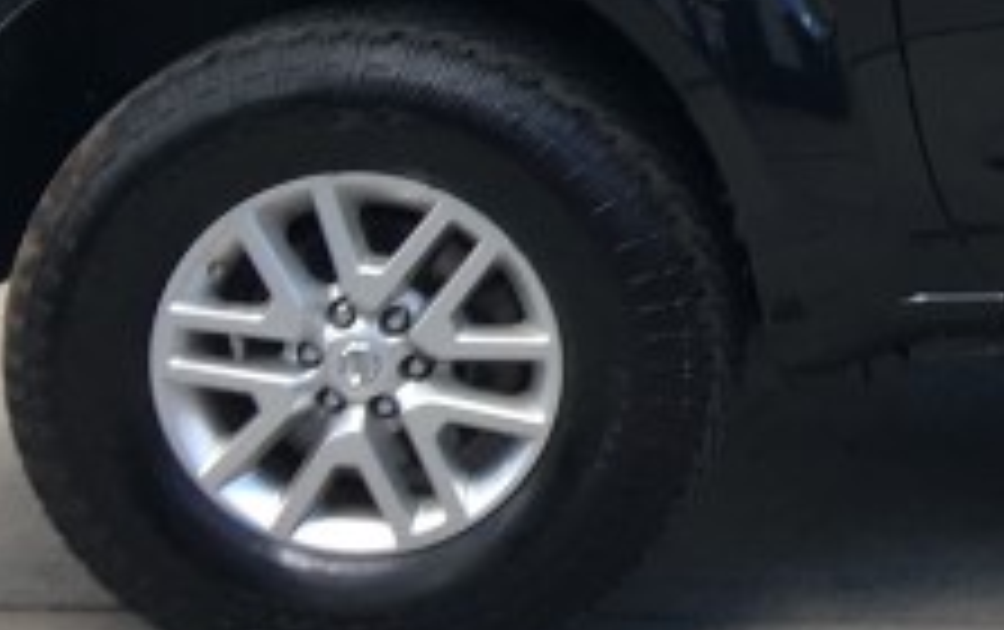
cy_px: -108
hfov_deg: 13.1
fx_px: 3863
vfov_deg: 9.2
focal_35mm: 141
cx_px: 1918
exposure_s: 1/225
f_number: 2.2
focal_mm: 4.15
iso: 25
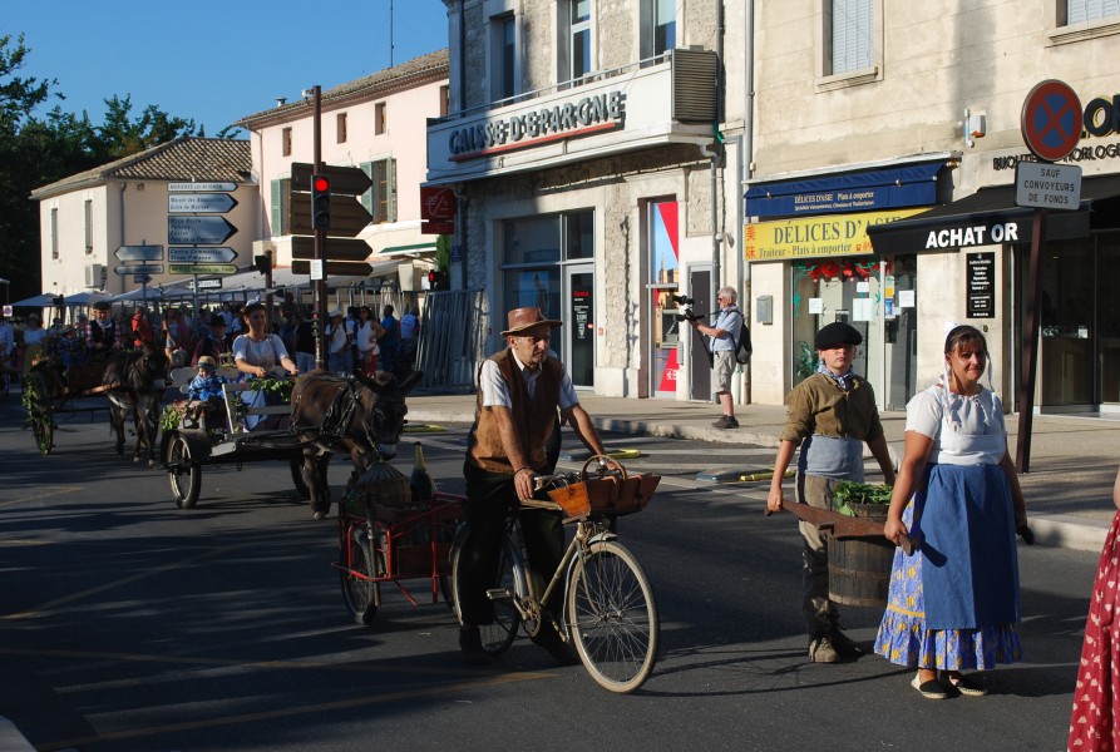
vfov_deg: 25.9
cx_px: 560
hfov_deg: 37.8
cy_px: 376
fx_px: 1637
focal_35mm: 52
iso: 100
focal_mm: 35
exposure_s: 1/250
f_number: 8
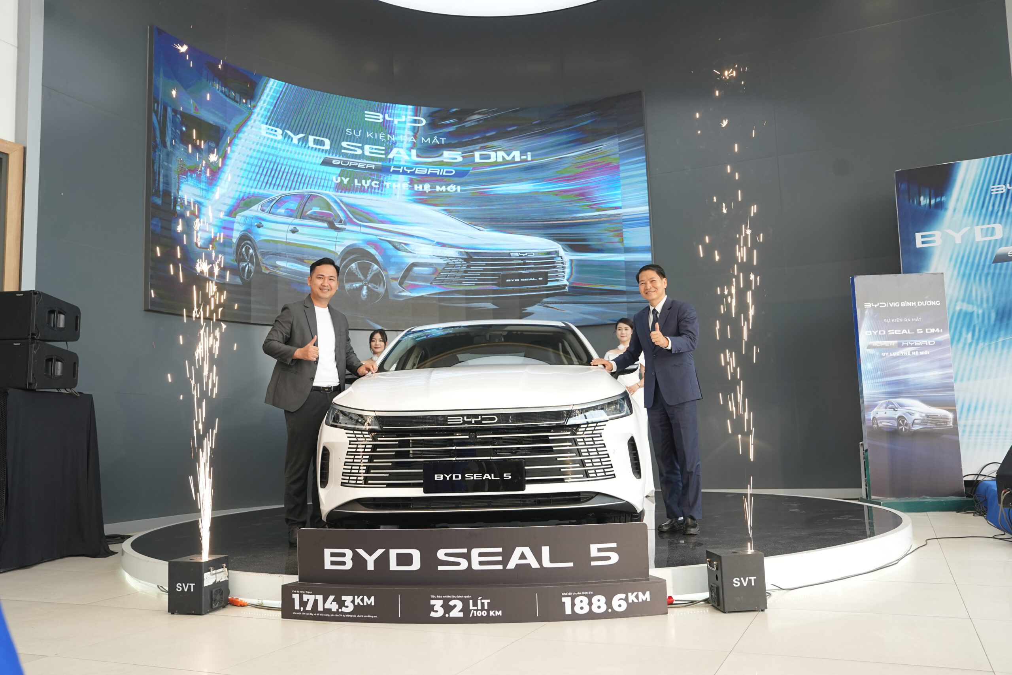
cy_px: 338
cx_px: 506
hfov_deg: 61.9
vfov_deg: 43.6
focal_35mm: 30
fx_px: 843
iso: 800
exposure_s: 1/200
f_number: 5
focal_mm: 30
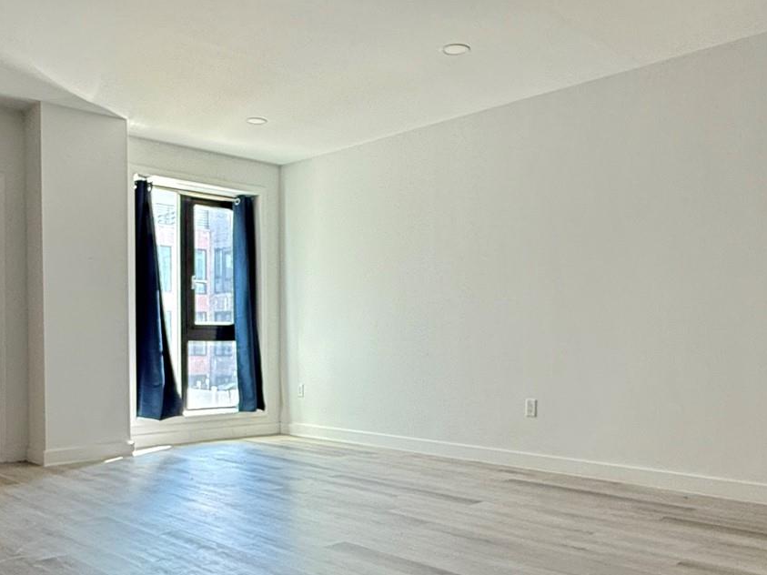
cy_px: 348
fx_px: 753
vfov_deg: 41.6
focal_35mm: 34
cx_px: 363
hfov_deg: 53.9
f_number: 2.2
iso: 320
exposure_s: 1/71
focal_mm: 2.22
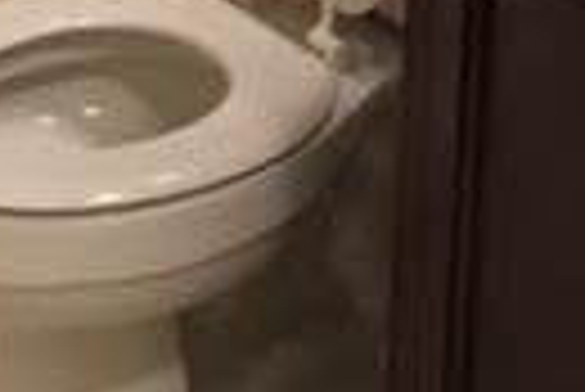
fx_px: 2587
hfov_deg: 12.9
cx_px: 374
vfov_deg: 7.8
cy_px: -676
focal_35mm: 159
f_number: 2.4
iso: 200
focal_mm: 3.3
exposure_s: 1/24
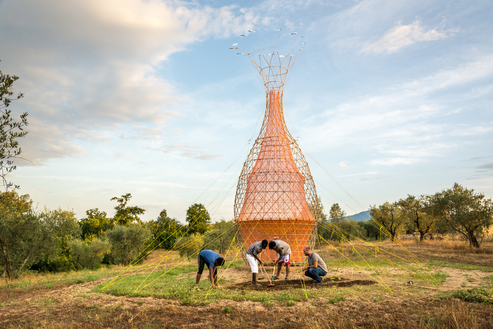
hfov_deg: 61.9
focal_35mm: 30
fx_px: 411
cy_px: 164
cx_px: 246
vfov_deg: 43.6
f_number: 7.1
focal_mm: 30
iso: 560
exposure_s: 1/320
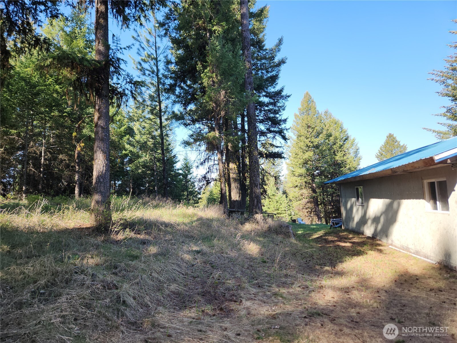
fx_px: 304
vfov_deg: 58.9
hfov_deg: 73.9
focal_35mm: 23
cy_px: 172
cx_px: 228
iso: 20
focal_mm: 5.4
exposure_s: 1/411
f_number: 1.8
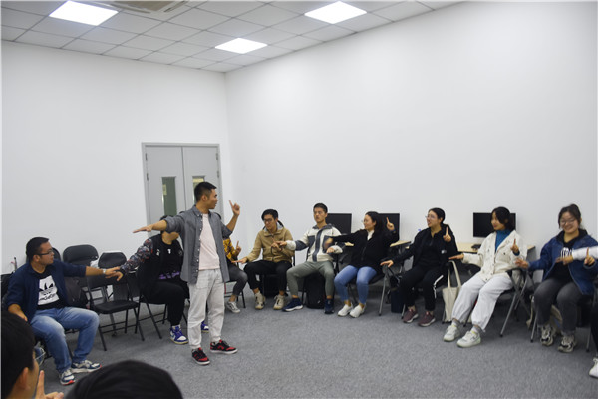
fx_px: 448
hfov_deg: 67.4
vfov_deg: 47.9
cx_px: 299
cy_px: 200
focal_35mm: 27
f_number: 3.5
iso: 100
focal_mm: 18
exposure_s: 1/13
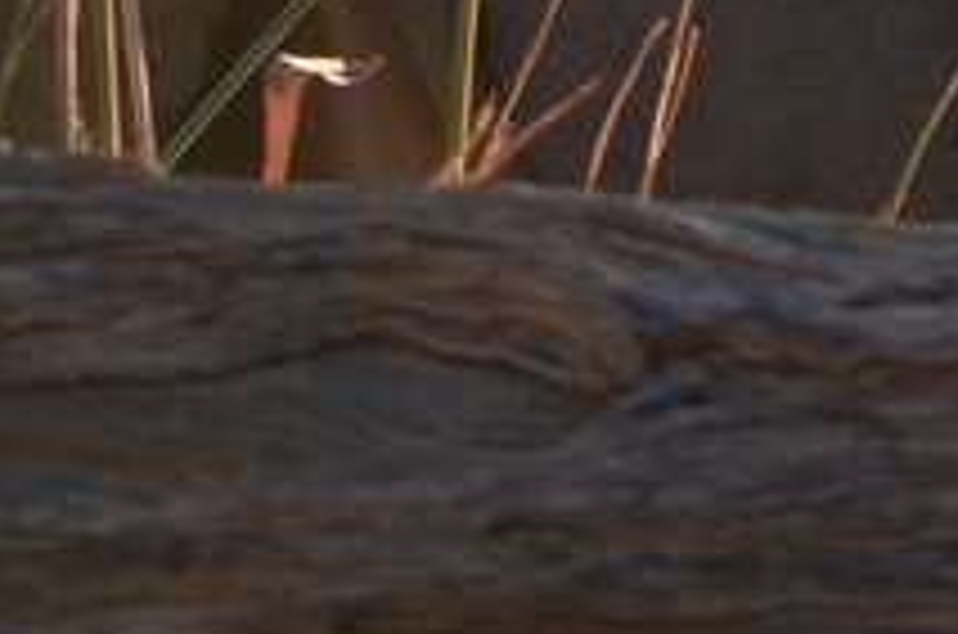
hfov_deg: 1.3
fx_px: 40677
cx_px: 2478
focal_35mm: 1532
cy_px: -1066
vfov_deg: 0.9
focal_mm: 170
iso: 280
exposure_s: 1/500
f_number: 5.6
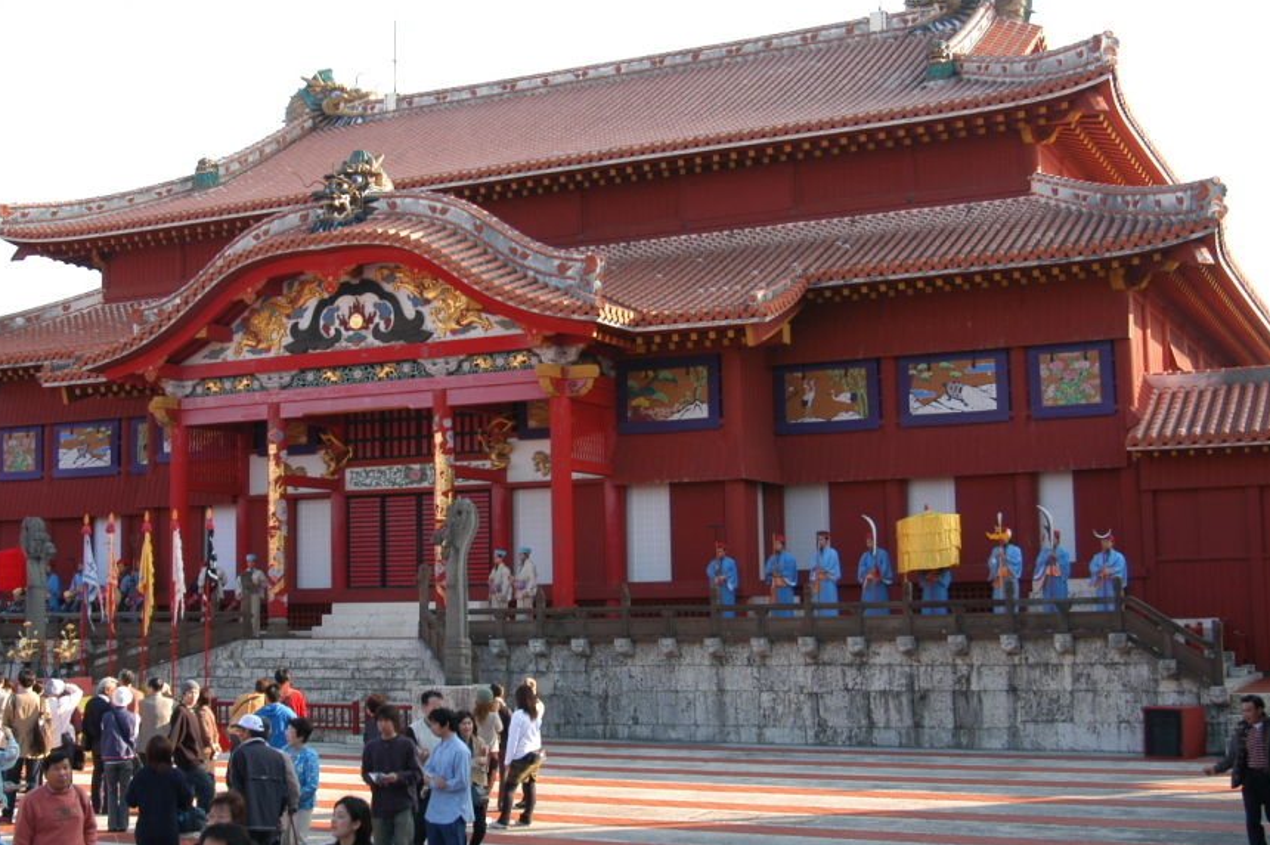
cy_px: 417
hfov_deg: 39.6
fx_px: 1762
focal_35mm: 50
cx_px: 583
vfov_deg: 27.0
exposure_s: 1/160
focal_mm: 28
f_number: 6.3
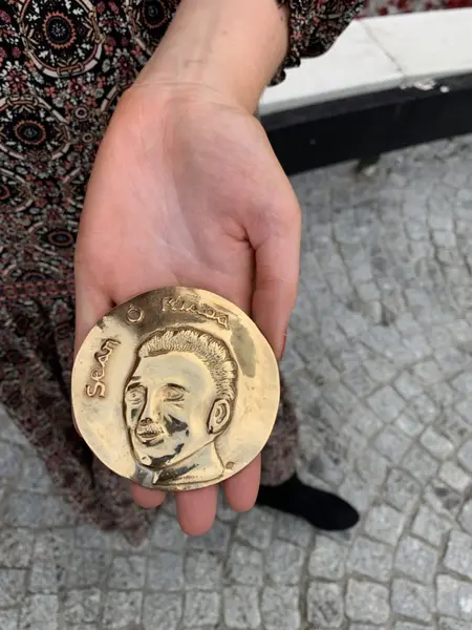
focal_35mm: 26
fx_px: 473
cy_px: 315
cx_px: 236
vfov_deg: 67.3
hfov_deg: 53.1
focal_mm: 4.25
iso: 25
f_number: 1.8
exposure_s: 1/601
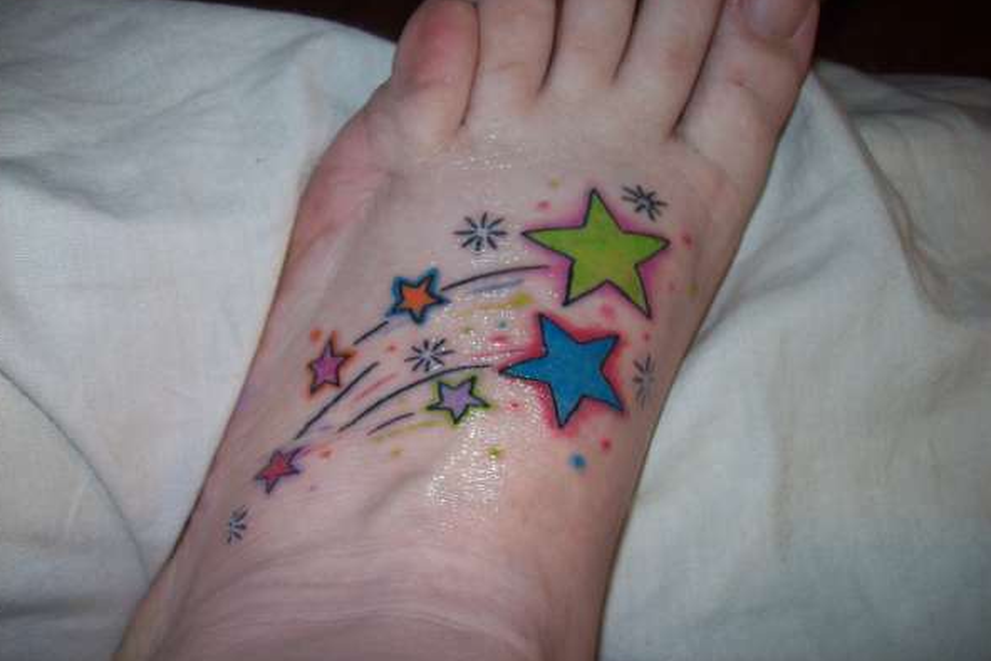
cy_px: 359
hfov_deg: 50.7
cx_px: 491
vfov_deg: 35.0
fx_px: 1046
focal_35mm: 38
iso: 80
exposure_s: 1/64
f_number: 2.7
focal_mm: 6
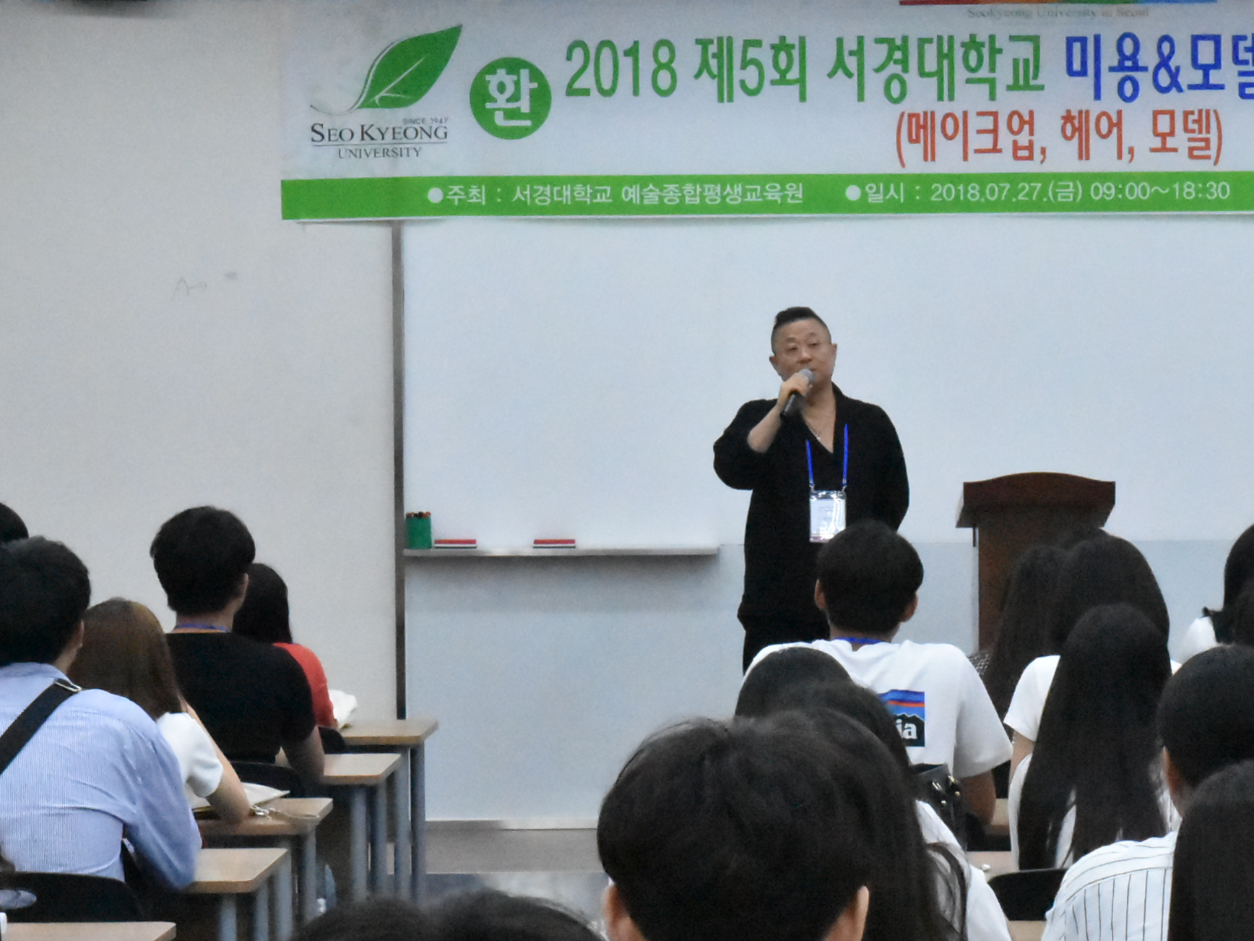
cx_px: 856
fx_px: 4957
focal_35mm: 137
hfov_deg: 14.4
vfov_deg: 10.8
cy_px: 578
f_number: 20
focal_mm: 55
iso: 25600
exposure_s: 1/200
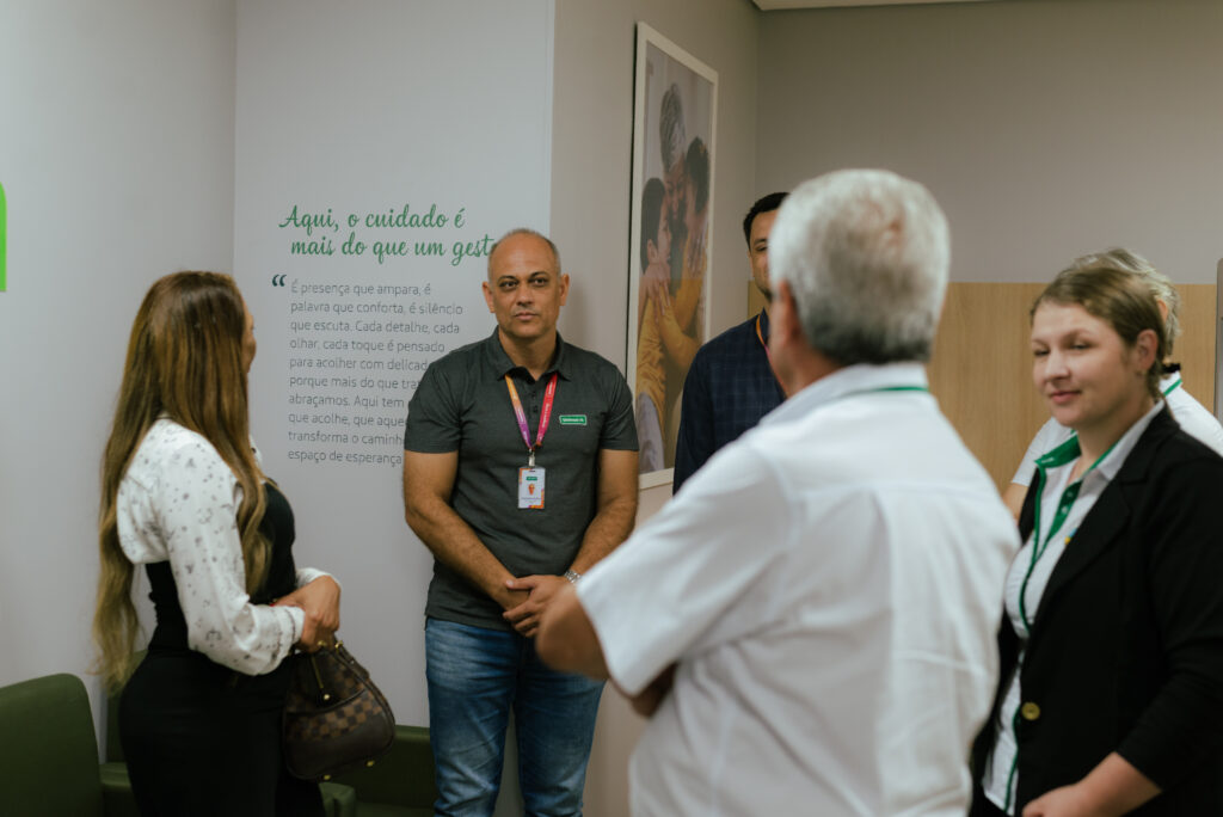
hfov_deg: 39.6
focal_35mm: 50
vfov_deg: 27.0
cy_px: 408
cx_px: 612
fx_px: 1699
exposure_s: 1/125
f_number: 2.8
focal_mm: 50
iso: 640
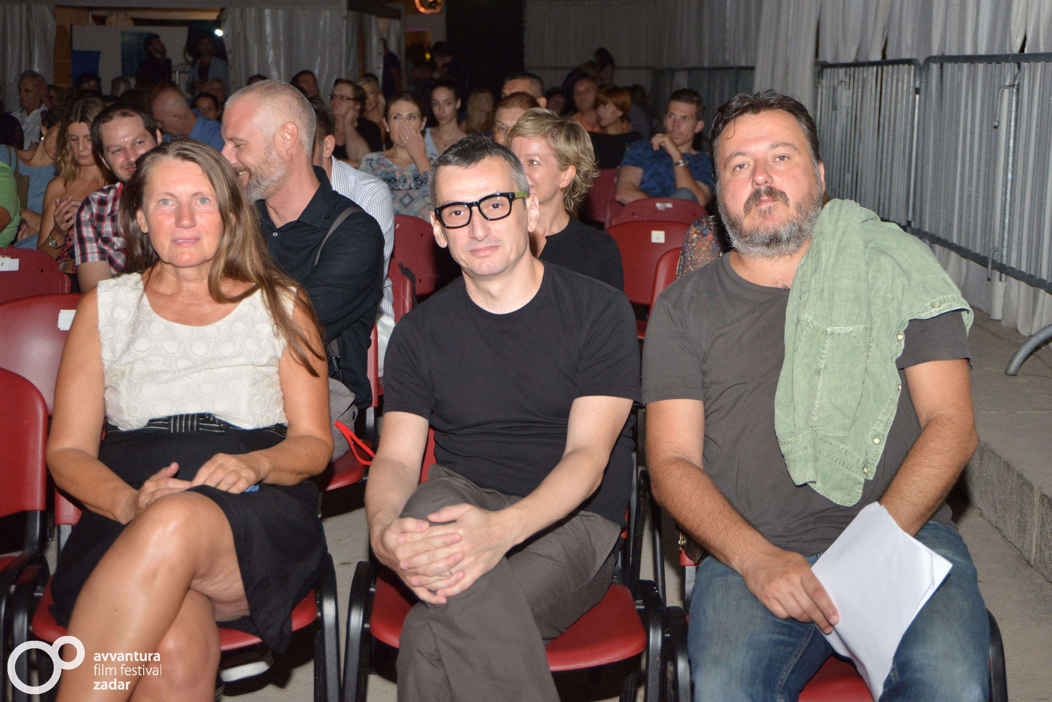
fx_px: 1462
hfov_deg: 39.6
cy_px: 351
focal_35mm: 50
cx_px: 526
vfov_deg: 27.0
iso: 2000
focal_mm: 50
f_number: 6.3
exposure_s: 1/125
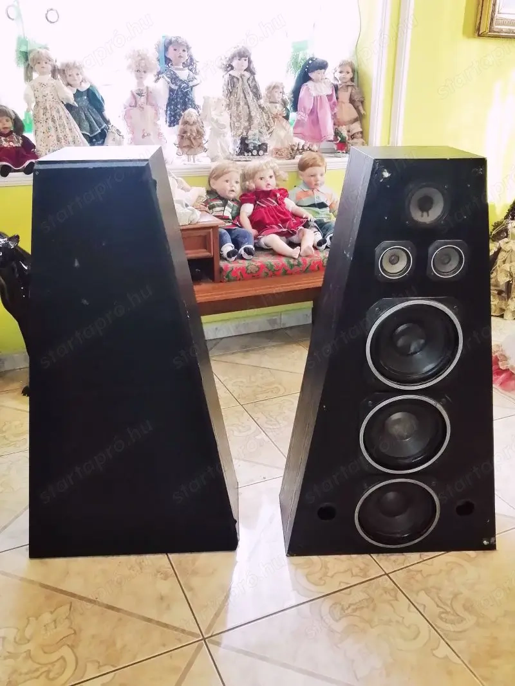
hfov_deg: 48.2
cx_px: 258
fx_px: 575
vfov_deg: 61.7
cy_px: 343
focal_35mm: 29
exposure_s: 1/50
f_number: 1.8
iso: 250
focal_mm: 3.62
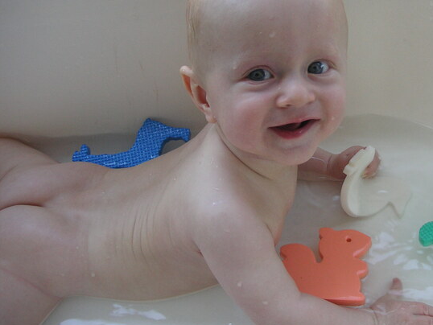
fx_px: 688
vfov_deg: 26.5
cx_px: 307
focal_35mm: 55
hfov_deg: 34.4
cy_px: 119
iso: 50
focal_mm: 6.1
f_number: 2.8
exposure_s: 1/90
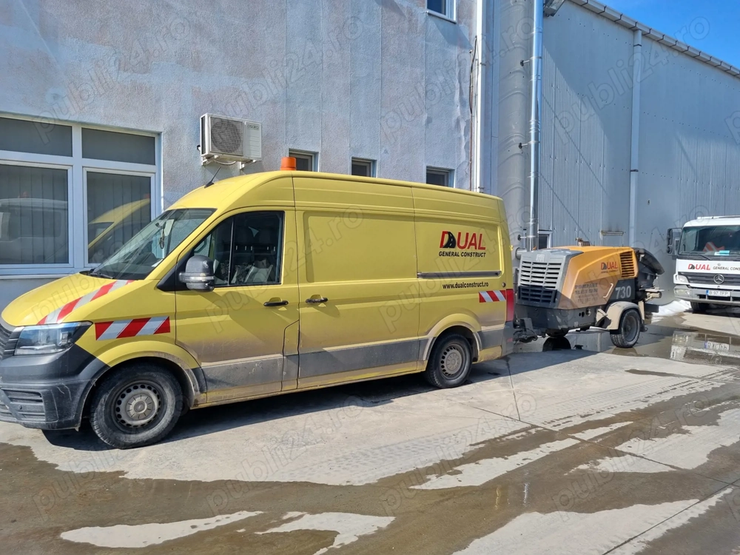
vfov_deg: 53.1
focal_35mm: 26
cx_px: 370
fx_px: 556
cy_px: 278
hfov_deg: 67.3
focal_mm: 5.4
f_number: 1.8
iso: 50
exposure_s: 1/2536
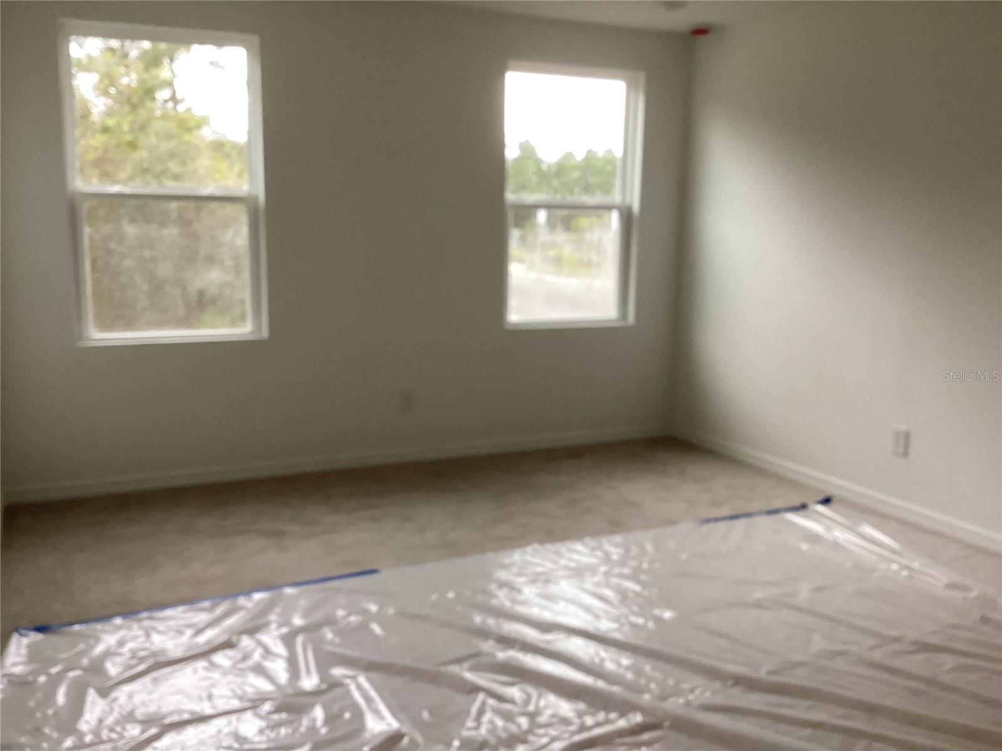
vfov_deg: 45.4
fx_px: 897
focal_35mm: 31
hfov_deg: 58.4
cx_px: 501
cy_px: 376
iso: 160
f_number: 2.4
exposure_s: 1/60
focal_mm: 3.3
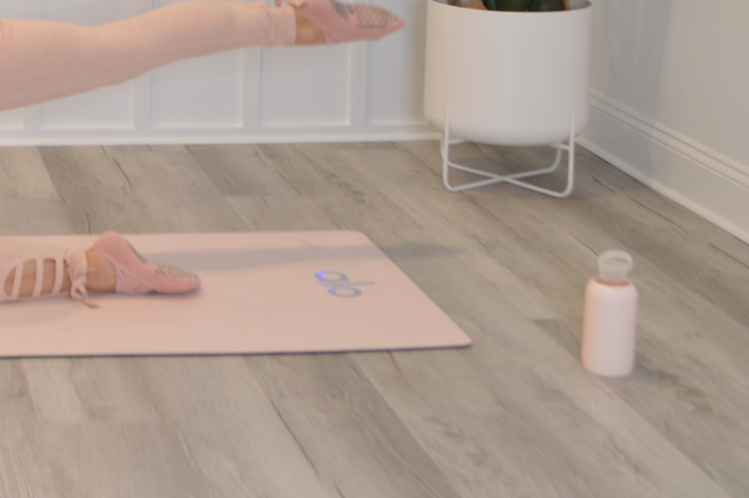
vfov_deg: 15.9
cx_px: -60
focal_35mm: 82
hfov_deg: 23.4
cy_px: -129
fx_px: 1704
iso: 100
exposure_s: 1/6
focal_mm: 20
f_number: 5
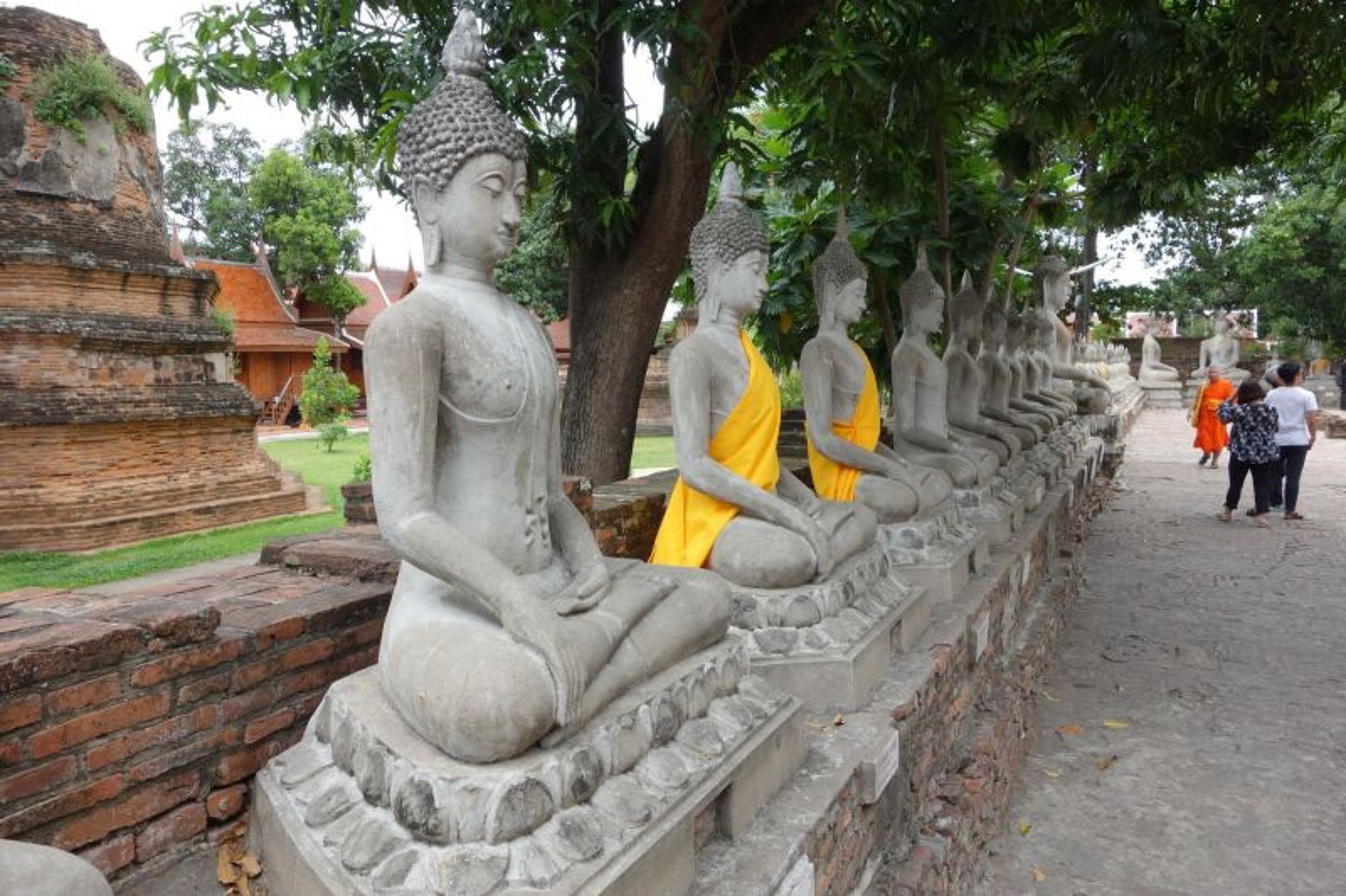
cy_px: 448
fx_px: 1047
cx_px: 673
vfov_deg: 46.4
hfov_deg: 65.5
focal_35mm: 28
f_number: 5.6
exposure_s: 1/160
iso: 125
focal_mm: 10.4
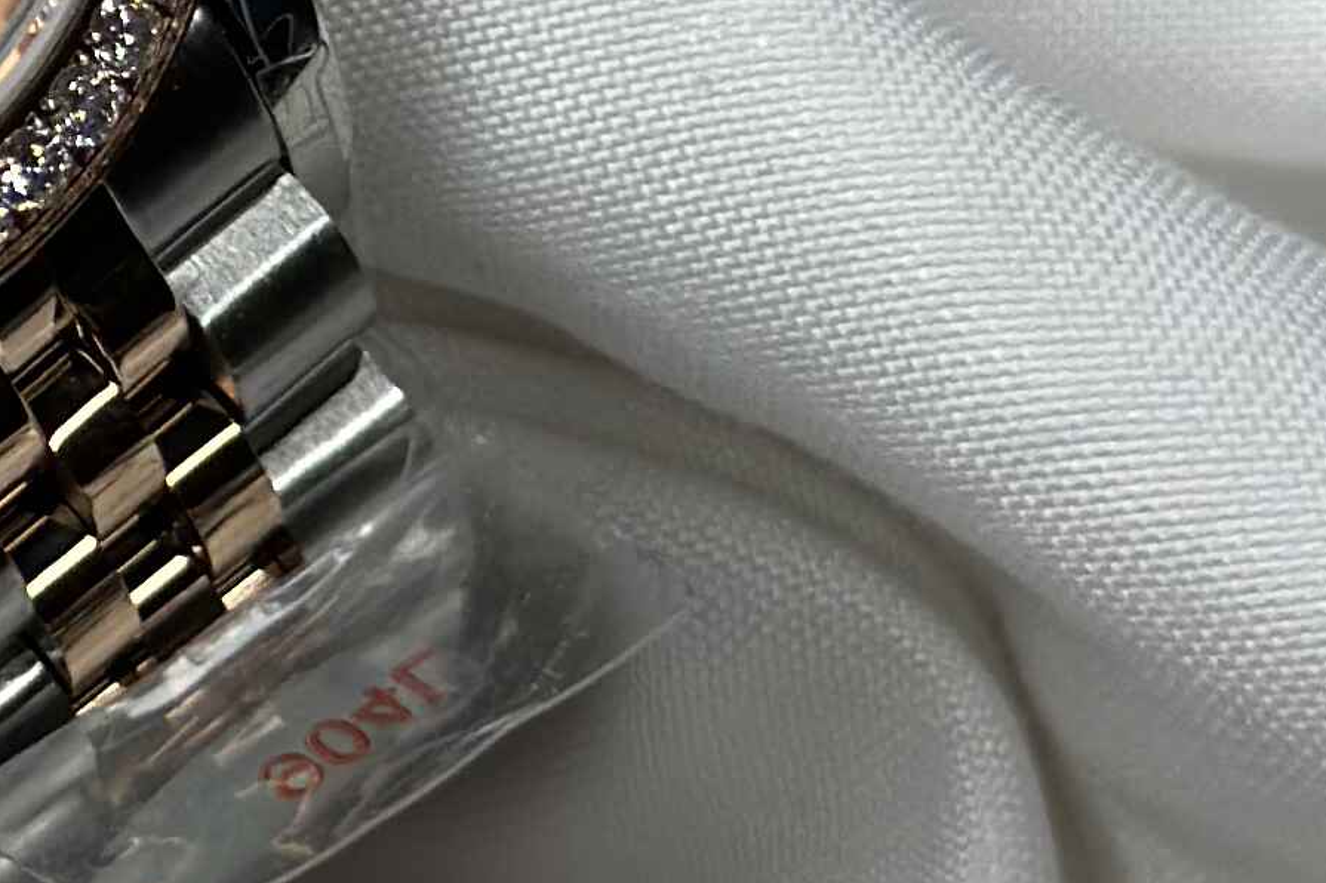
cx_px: -228
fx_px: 8284
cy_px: -289
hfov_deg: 9.0
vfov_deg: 6.1
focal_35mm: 225
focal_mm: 6.86
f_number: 1.78
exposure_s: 1/779
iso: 80
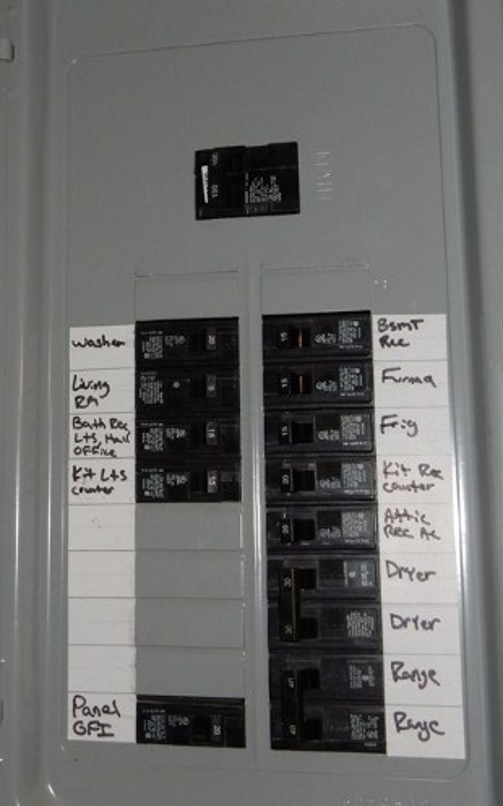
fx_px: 1296
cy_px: 311
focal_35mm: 59
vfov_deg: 34.4
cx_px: 114
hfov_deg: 21.7
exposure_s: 1/30
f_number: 4
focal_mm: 6.4
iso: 200
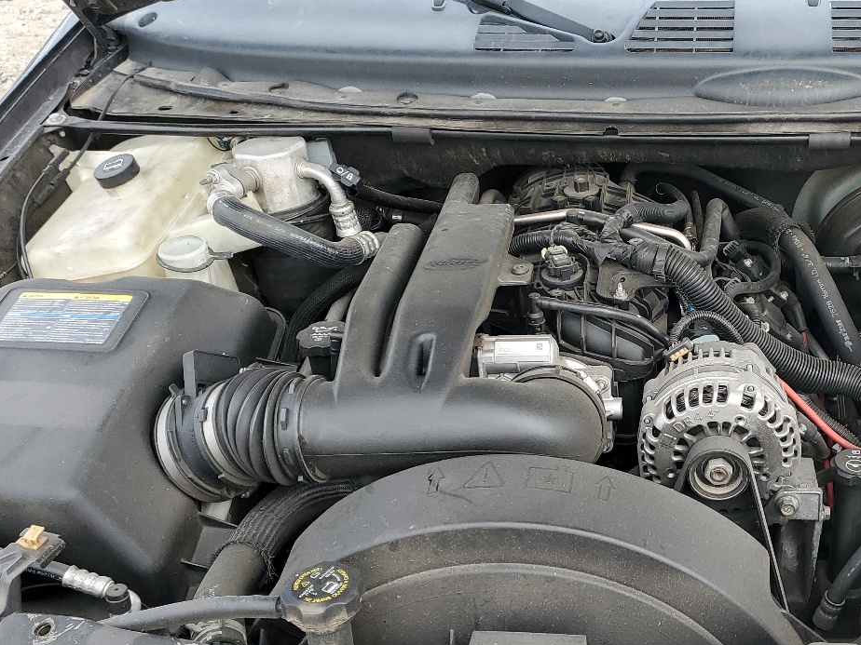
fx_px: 1119
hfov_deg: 41.2
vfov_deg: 32.2
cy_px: 334
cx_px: 609
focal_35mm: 45
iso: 50
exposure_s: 1/526
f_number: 1.5
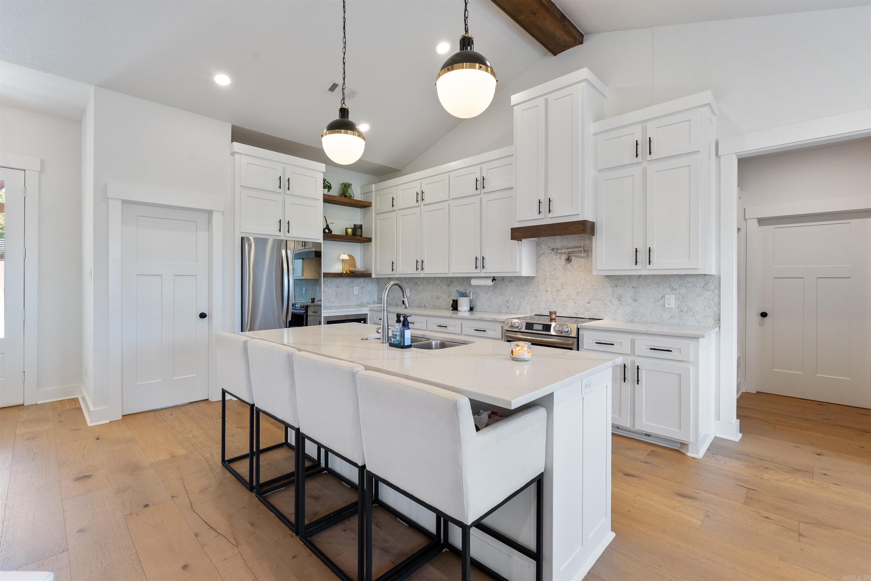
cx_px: 436
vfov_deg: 73.8
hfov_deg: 96.7
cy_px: 290
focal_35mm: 16
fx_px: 387
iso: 250
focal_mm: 16
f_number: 9
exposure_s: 1/2
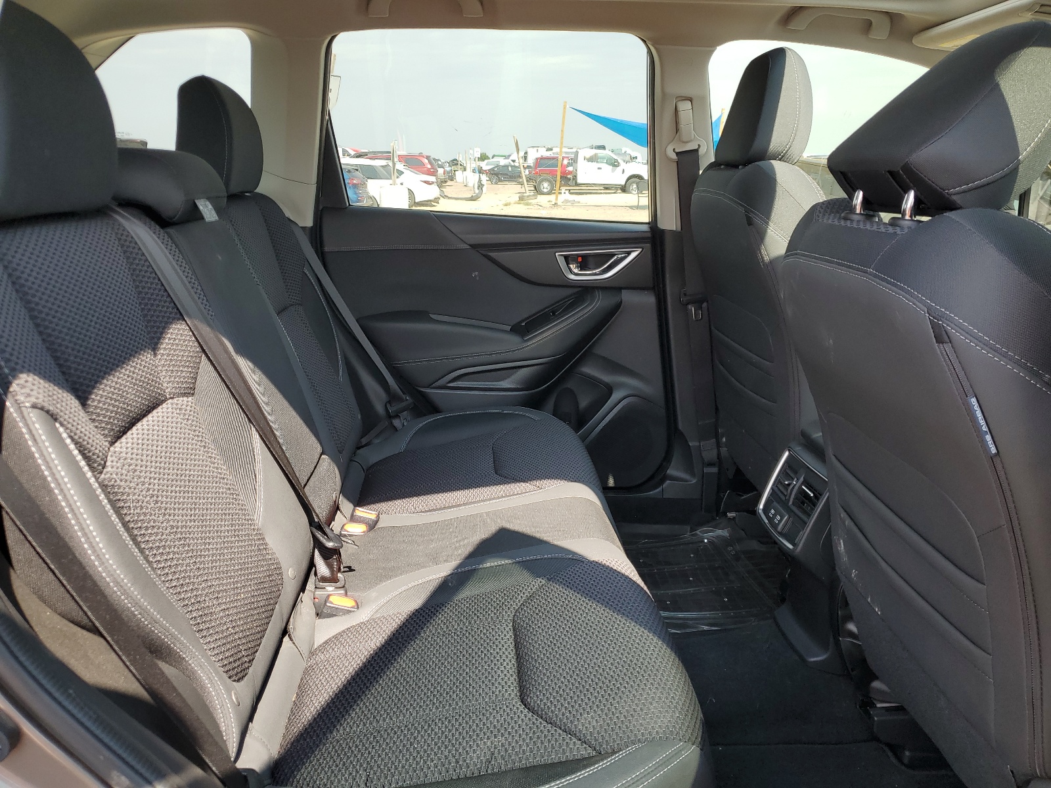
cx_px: 526
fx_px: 789
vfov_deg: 53.1
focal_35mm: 26
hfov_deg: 67.3
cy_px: 394
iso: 50
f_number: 1.5
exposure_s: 1/385
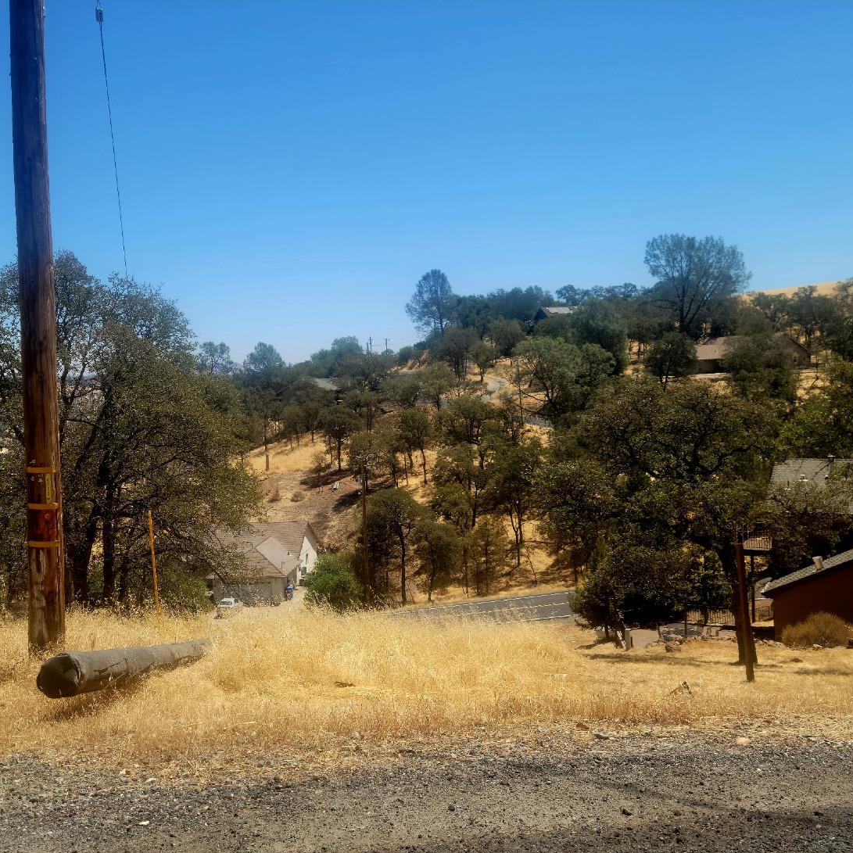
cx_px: 373
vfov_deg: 48.4
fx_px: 948
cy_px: 439
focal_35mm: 34
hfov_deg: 48.3
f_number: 2
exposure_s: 1/909
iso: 25
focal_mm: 5.9
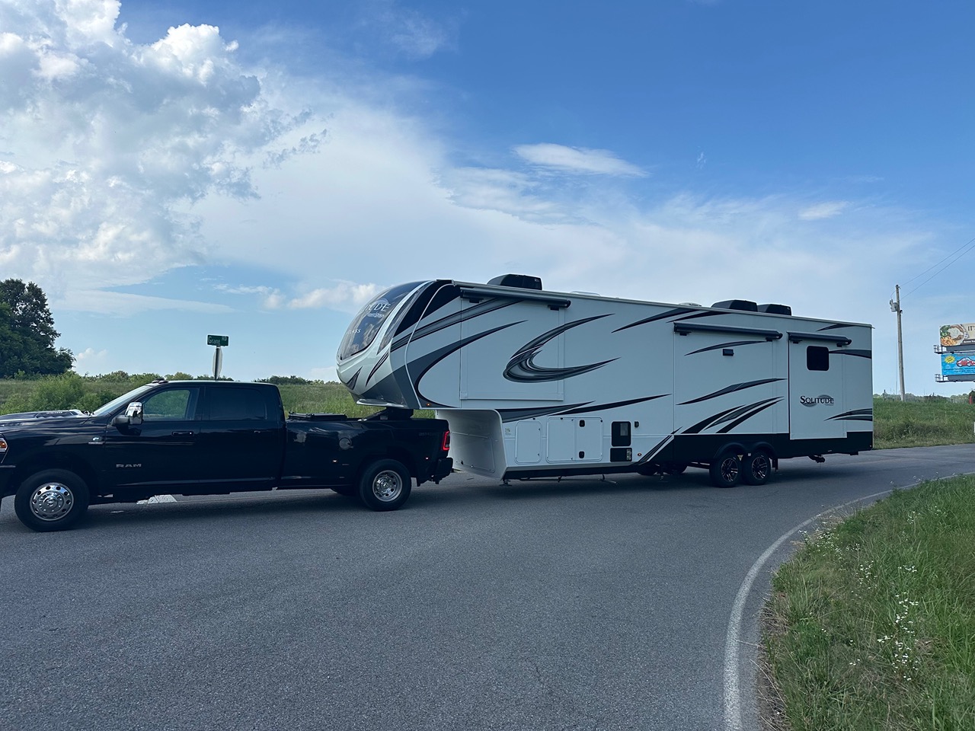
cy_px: 366
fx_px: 676
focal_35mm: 24
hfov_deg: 71.6
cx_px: 488
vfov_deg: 56.8
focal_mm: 6.86
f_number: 1.78
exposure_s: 1/4762
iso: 80
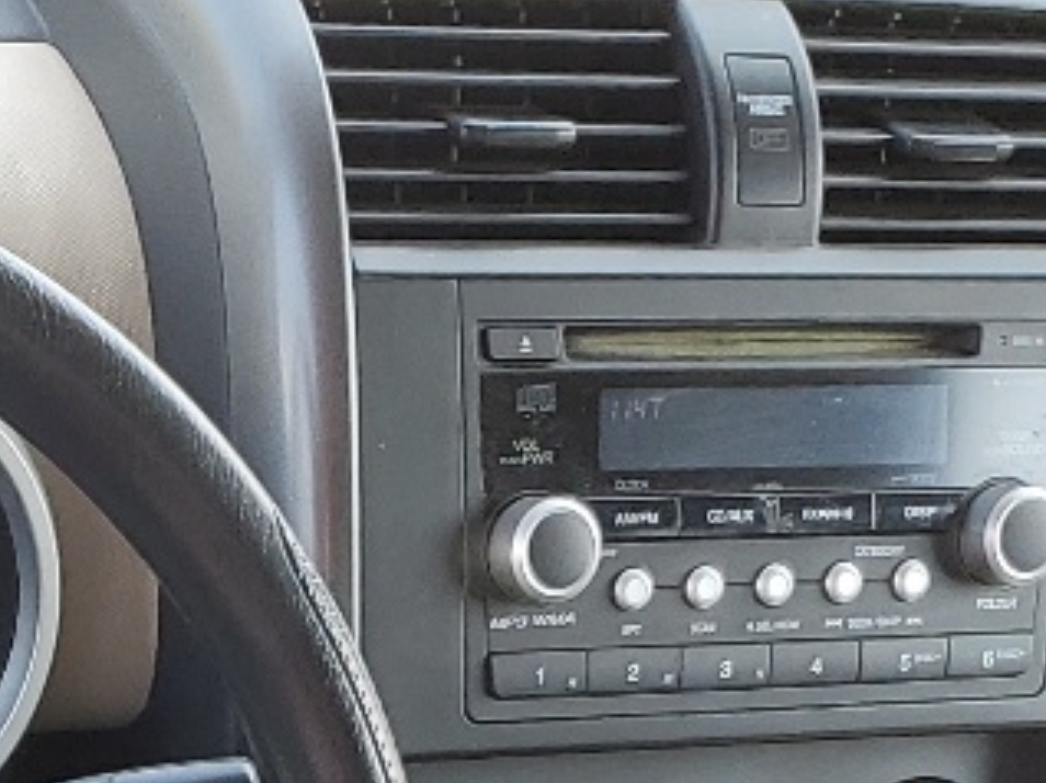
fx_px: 3955
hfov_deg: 14.8
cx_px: -36
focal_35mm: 131
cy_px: 1629
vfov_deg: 10.3
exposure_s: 1/222
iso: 50
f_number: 1.5
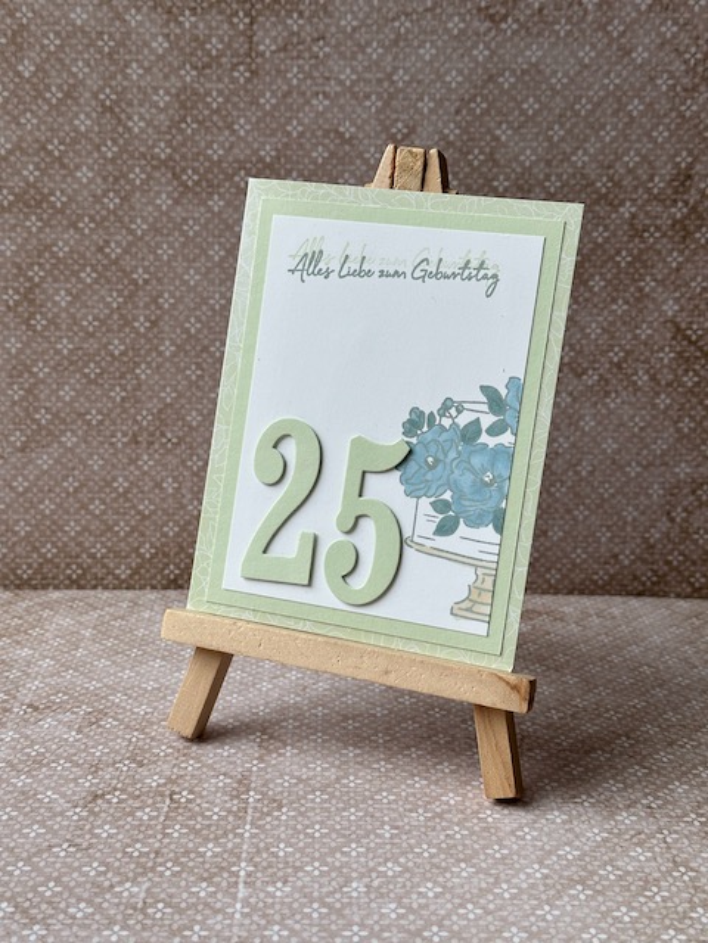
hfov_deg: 30.3
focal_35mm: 48
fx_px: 1309
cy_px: 472
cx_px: 354
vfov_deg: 39.7
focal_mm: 6.86
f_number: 1.78
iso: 64
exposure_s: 1/417
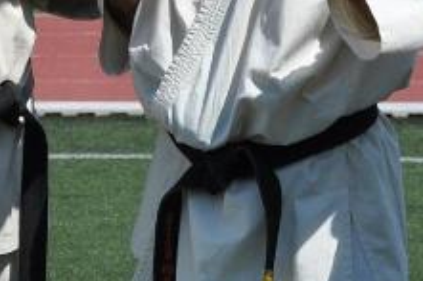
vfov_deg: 4.8
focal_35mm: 282
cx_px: 42
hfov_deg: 7.3
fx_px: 3311
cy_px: -139
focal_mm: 52
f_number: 7.1
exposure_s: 1/2000
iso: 400
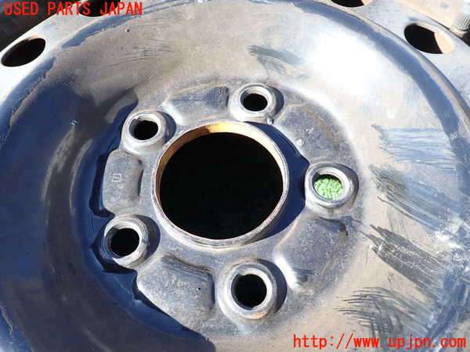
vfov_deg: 54.9
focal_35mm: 25
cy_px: 176
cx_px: 235
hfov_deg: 69.4
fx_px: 339
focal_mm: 4.5
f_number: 2.8
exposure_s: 1/200
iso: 100
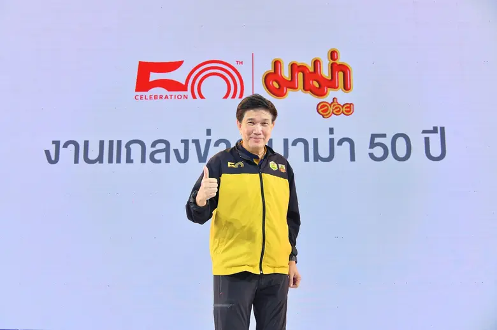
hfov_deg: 53.2
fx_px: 497
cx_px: 248
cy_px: 165
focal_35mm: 36
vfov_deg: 36.8
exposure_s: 1/160
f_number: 7.1
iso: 1250
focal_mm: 36
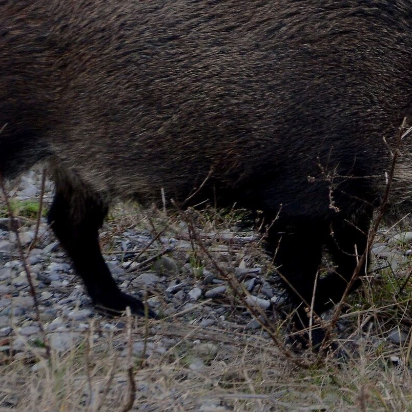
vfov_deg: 1.7
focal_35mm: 1026
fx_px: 13816
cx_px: 414
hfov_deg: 1.7
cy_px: 121
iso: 2000
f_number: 9
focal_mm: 270
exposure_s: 1/320
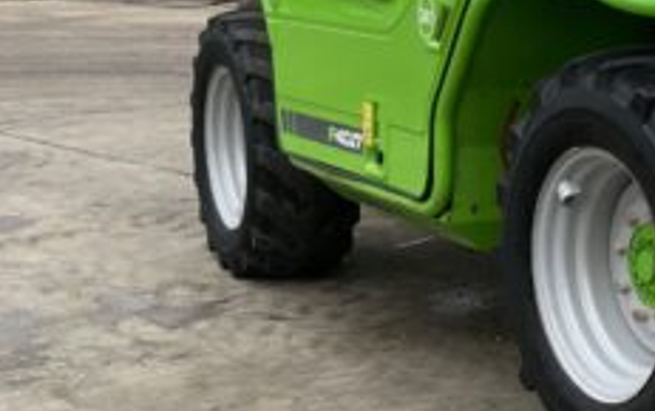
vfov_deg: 15.4
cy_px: 170
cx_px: 882
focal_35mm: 85
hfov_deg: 21.6
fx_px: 1519
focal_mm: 3
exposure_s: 1/76
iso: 64
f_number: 1.8
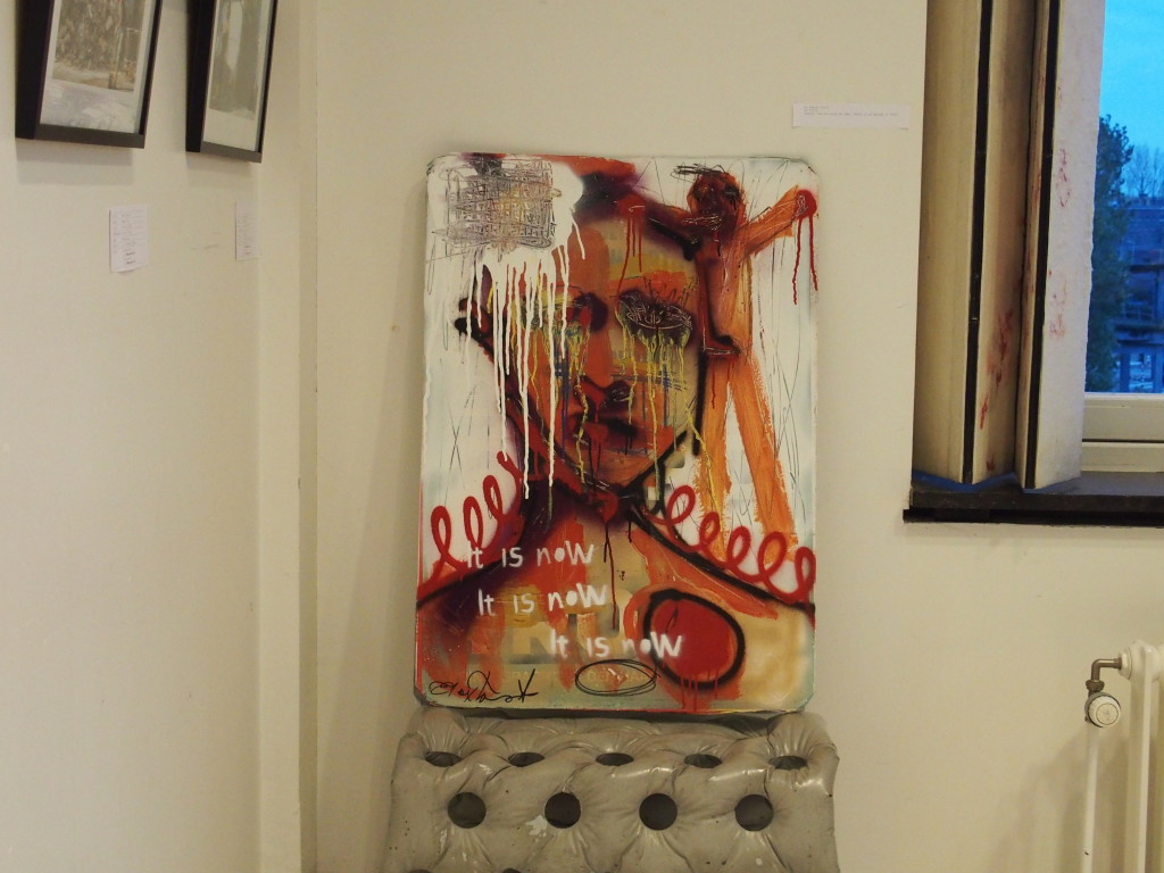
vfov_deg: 23.7
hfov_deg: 31.2
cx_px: 582
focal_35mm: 62
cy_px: 436
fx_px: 2085
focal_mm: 13.2
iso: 800
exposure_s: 1/40
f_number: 2.8
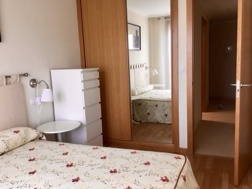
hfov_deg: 56.8
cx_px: 126
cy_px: 95
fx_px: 233
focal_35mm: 32
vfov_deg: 44.2
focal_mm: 3.3
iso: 50
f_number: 2.4
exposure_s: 1/33
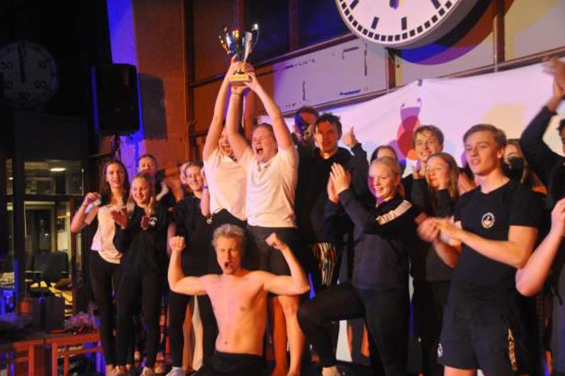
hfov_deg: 43.6
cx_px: 259
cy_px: 204
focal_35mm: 45
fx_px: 706
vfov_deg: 29.8
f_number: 3.8
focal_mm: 26
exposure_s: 1/30
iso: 2000
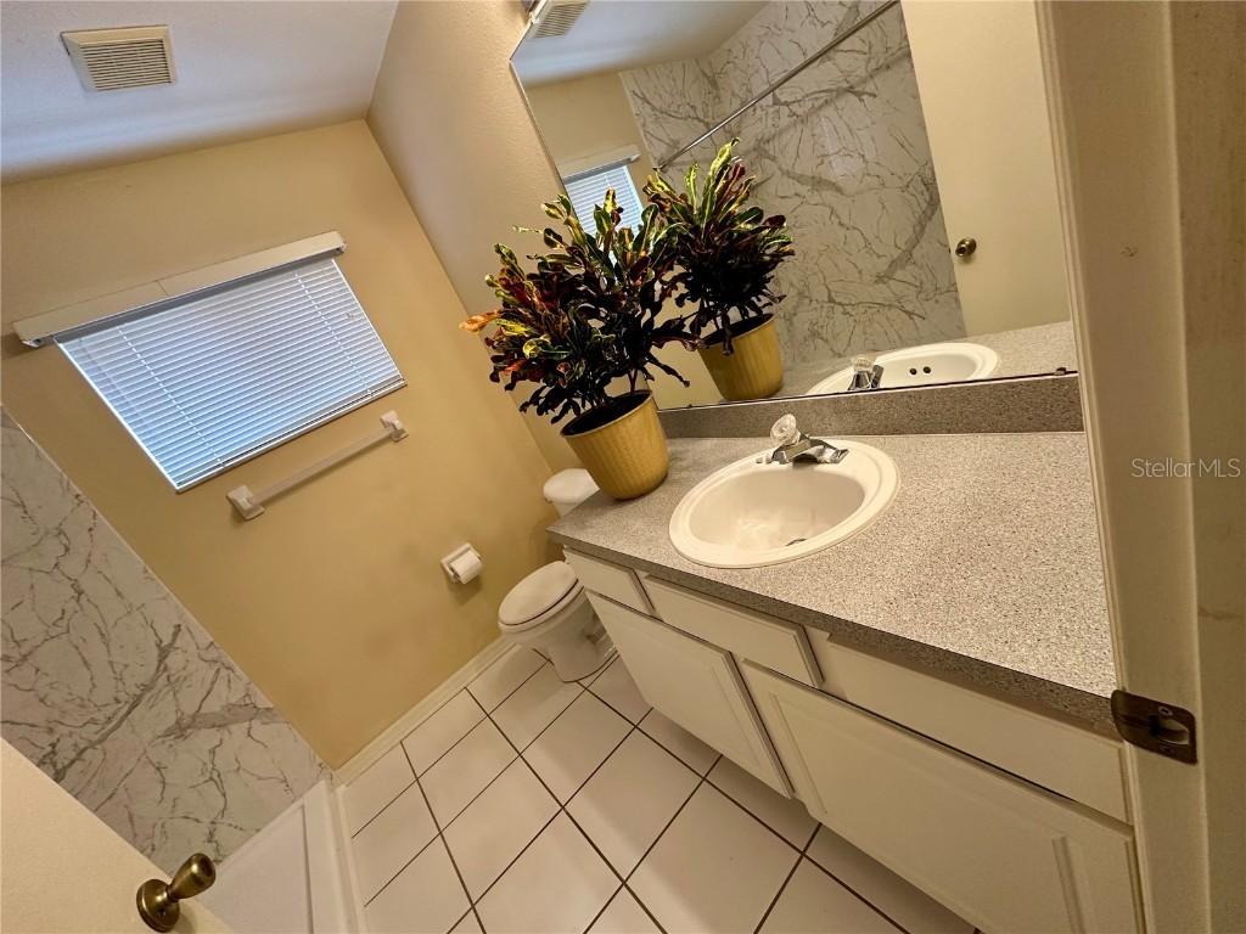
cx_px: 623
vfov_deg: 85.7
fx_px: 504
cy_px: 467
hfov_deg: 102.1
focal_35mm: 14
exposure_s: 1/60
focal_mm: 2.22
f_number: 2.2
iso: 200
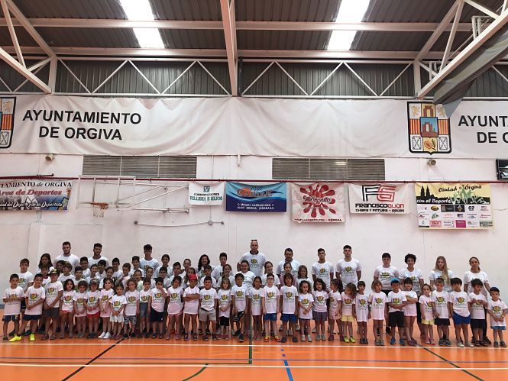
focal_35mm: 28
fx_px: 411
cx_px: 254
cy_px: 190
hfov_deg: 63.4
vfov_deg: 49.8
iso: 40
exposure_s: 1/120
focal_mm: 4
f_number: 1.8
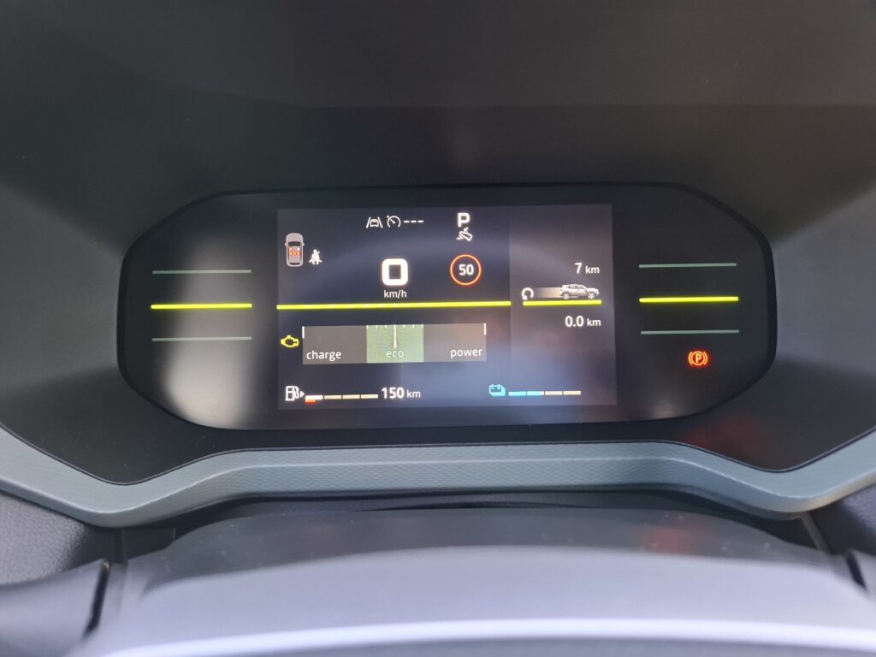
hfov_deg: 73.9
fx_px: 582
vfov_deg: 58.9
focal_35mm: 23
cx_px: 438
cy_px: 328
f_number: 1.8
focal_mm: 5.54
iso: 250
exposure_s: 1/50
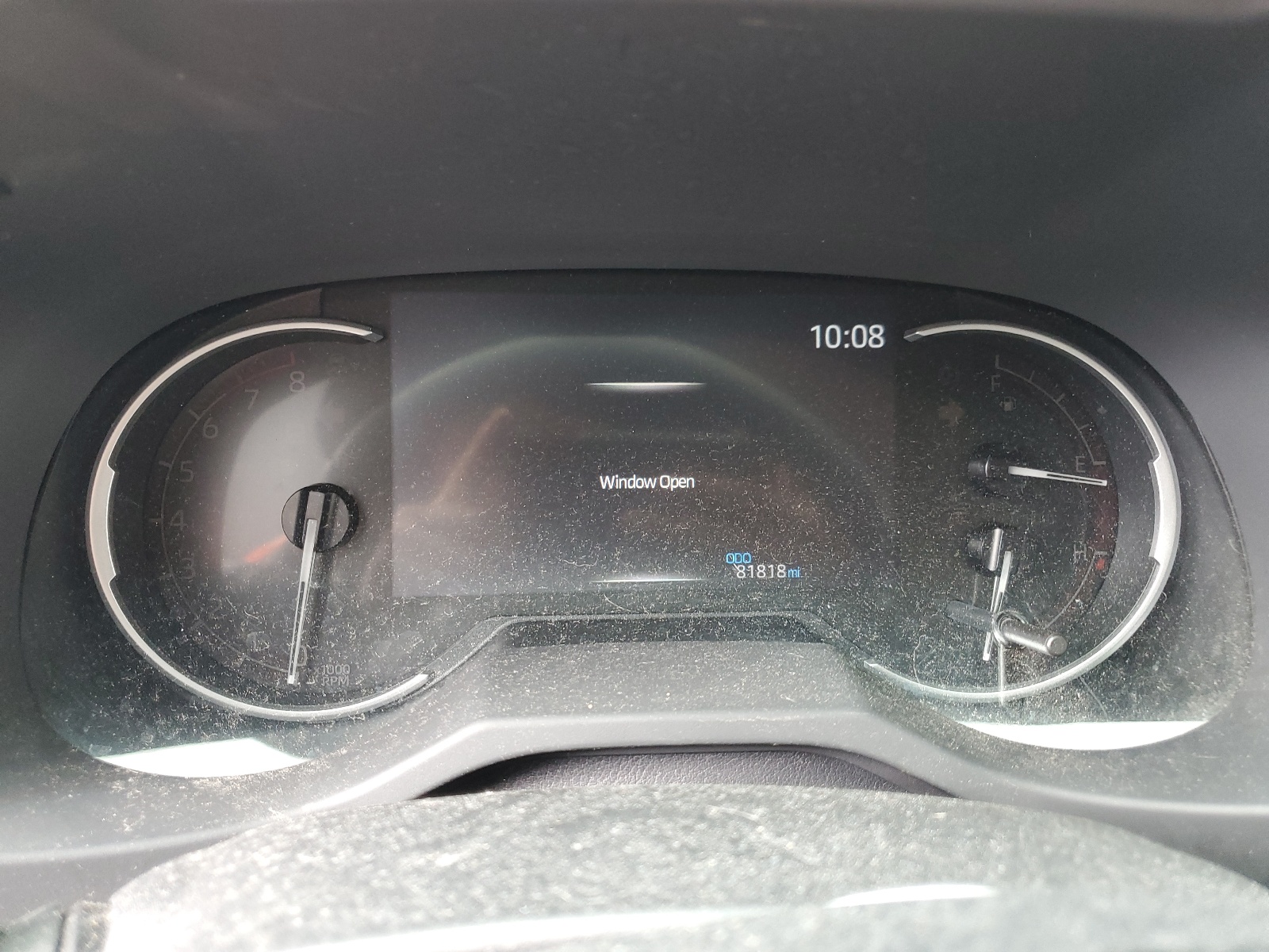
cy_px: 476
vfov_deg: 53.1
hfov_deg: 67.3
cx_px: 634
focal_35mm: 26
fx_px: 953
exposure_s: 1/60.2
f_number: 1.5
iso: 130
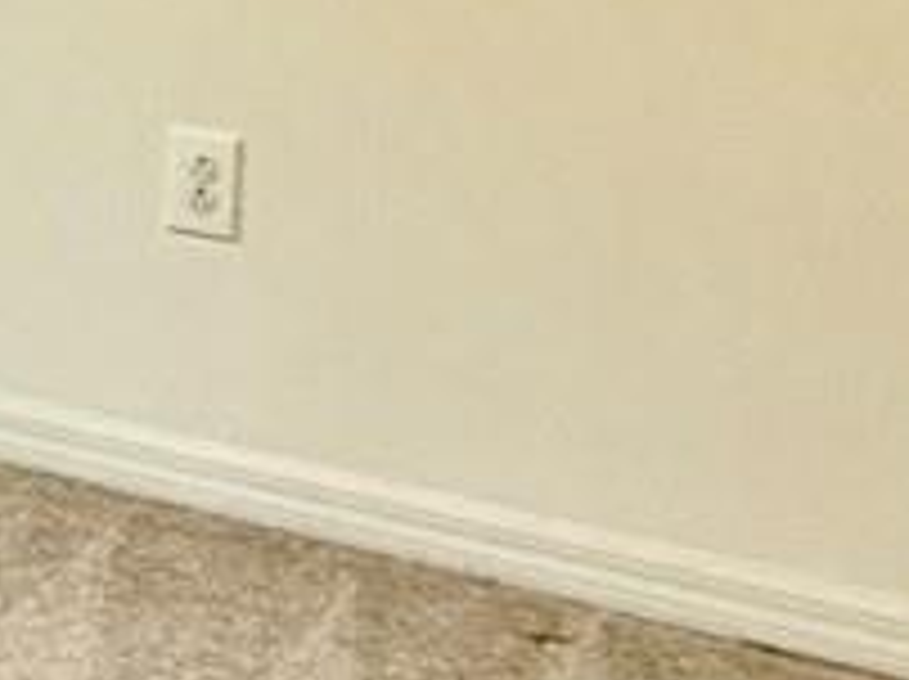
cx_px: -976
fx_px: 2911
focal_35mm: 111
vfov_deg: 13.0
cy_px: -135
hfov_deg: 14.4
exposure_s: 1/120
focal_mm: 2.22
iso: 400
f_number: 2.2
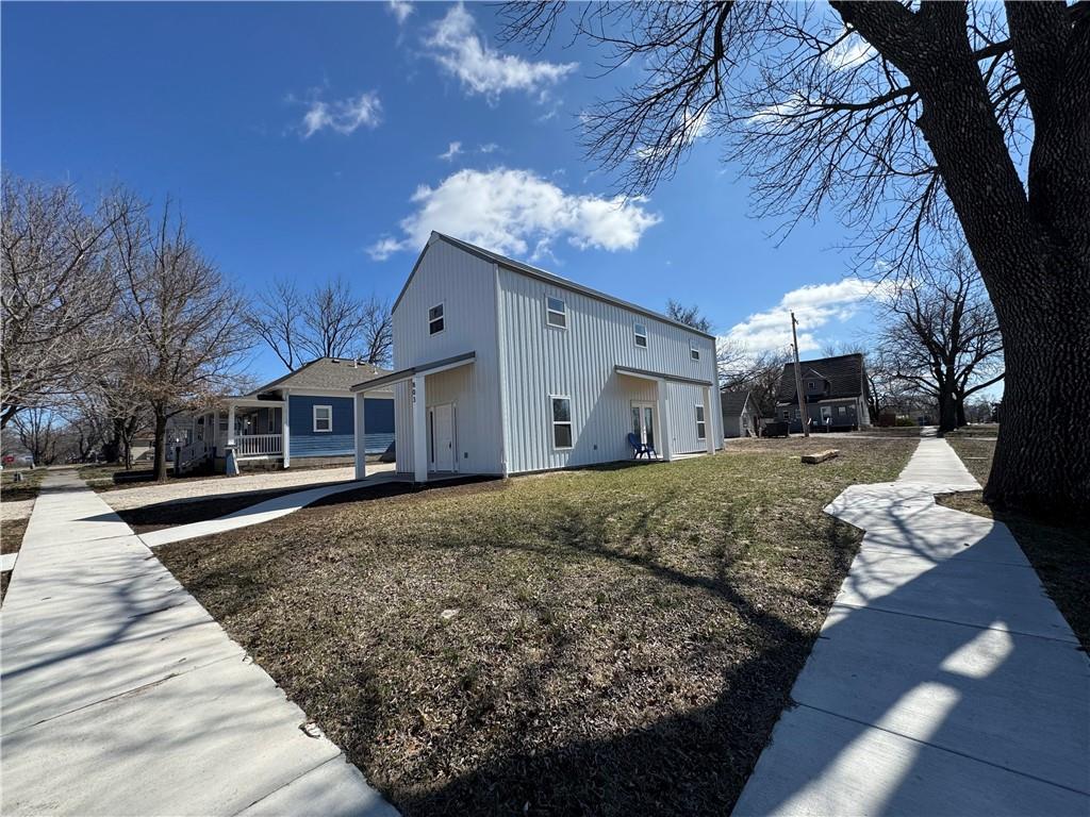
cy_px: 408
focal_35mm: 14
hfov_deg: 102.1
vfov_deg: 85.7
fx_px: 441
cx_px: 545
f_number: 2.2
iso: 50
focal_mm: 2.22
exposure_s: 1/2342
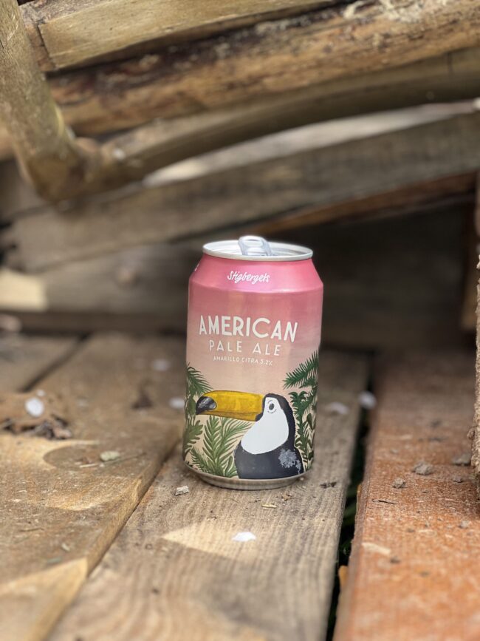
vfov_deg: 25.3
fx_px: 1424
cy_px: 320
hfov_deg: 19.1
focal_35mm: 77
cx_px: 240
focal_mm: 9
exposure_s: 1/121
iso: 32
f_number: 2.8
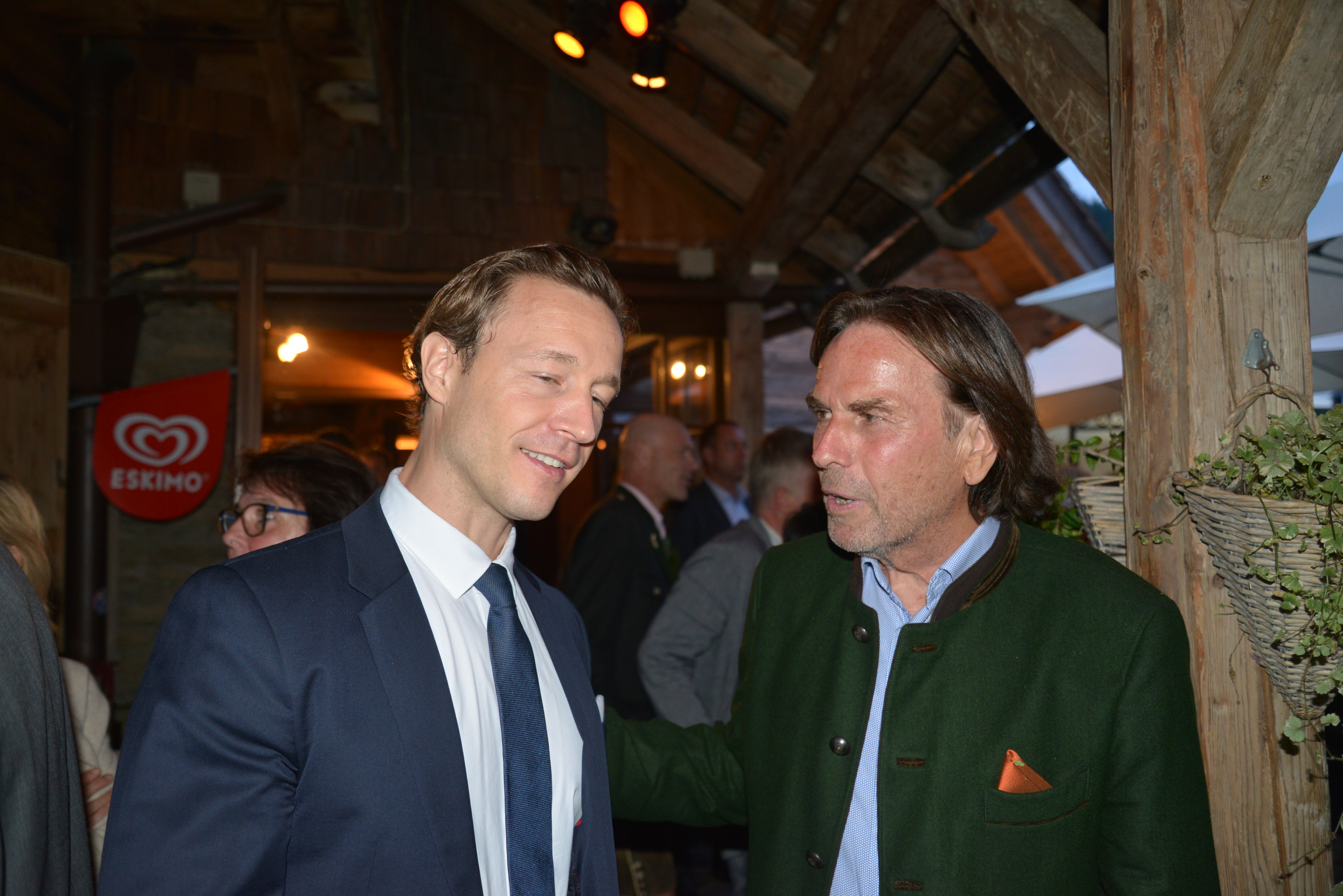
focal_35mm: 31
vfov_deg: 42.3
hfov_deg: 60.3
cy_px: 448
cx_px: 672
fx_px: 1156
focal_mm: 31
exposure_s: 1/60
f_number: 4
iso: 800
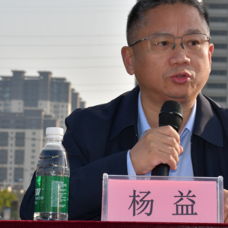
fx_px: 1125
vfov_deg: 11.6
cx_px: 192
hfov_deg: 11.5
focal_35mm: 151
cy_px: 130
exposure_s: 1/250
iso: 100
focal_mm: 52
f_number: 10
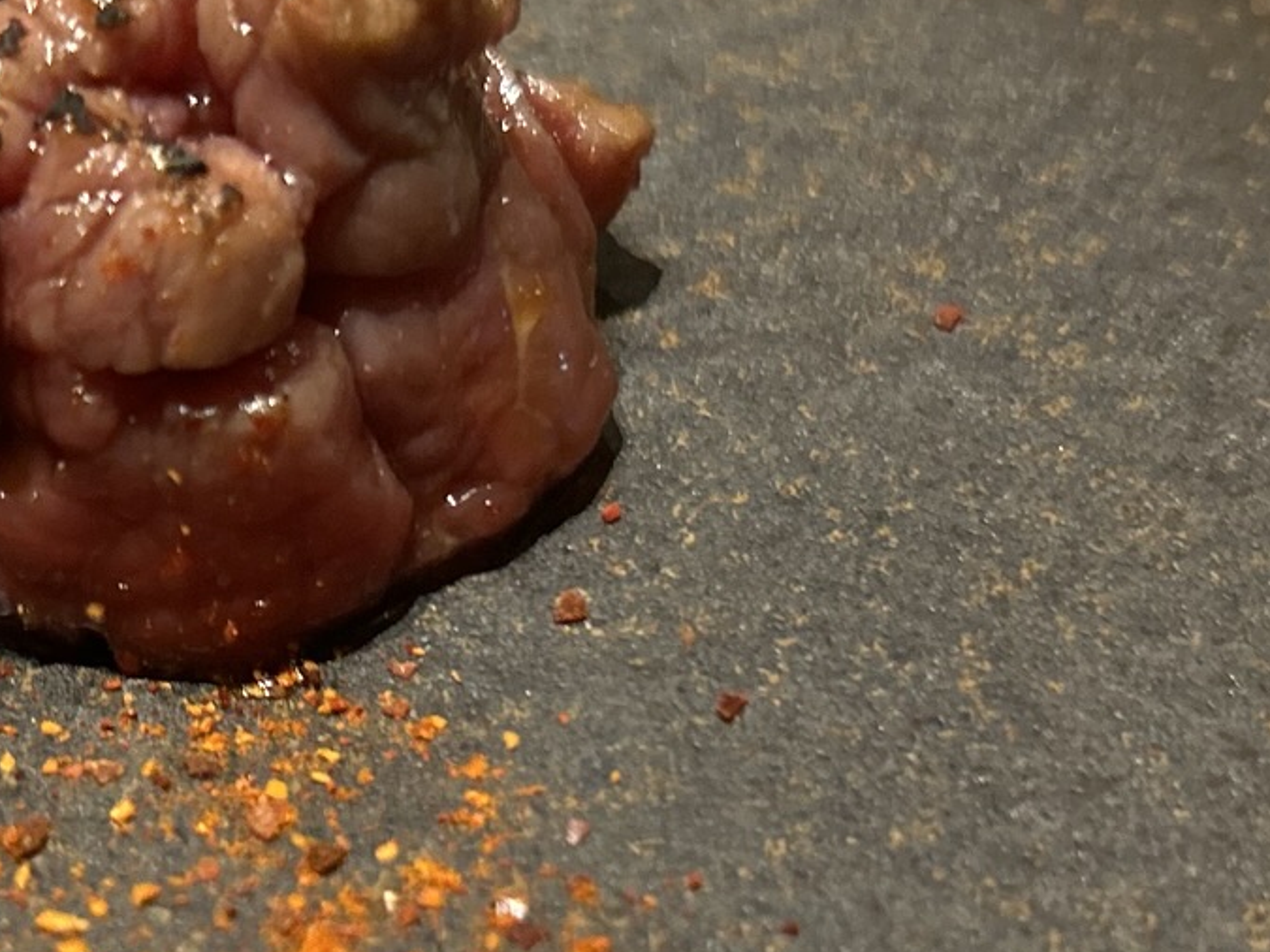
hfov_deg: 24.5
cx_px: 92
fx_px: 2824
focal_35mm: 77
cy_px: 672
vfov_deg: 19.0
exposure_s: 1/46
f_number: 1.5
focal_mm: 5.7
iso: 400
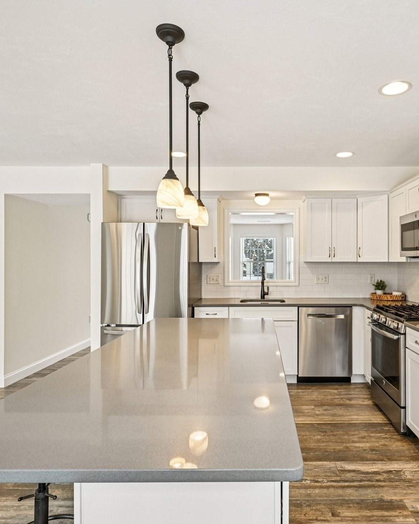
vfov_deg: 72.6
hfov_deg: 60.0
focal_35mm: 23
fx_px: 356
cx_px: 265
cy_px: 261
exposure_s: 1/30
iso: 400
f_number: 8
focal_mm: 16
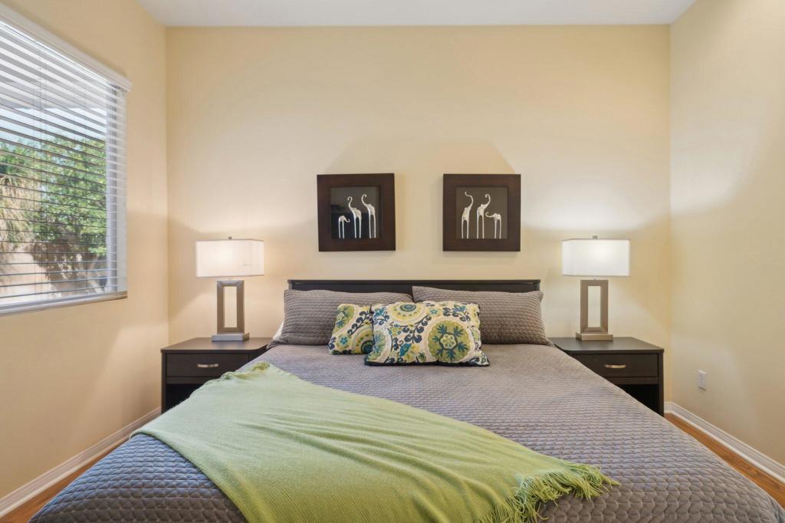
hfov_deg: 90.0
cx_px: 392
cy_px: 262
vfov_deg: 67.3
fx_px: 392
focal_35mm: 18
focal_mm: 18
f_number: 8
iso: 400
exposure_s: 1/13
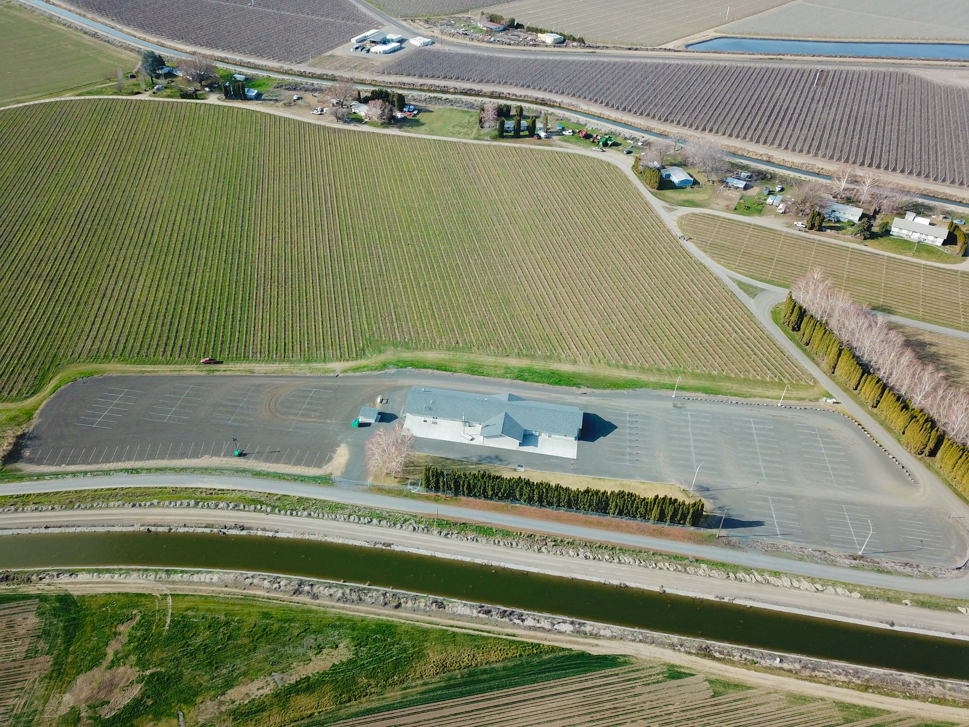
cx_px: 484
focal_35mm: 26
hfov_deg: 67.3
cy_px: 364
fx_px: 728
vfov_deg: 53.1
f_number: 2.2
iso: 100
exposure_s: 1/640
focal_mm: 4.73
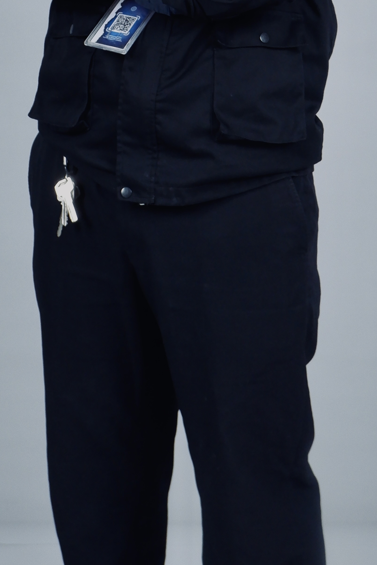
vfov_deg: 18.6
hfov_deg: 13.2
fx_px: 1634
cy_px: -106
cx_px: 191
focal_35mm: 104
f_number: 4.5
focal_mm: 28.8
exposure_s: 1/100
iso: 1600
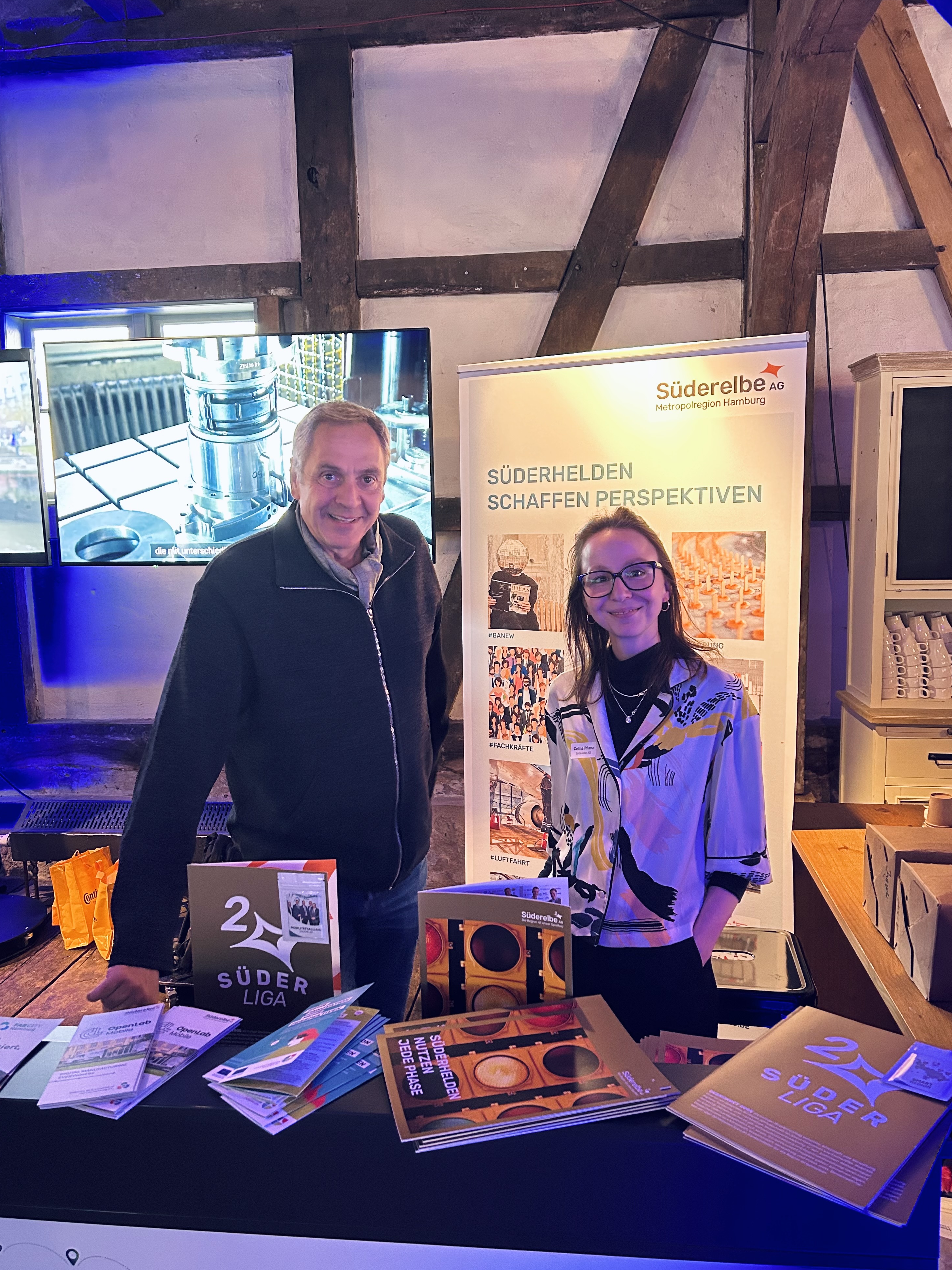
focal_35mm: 27
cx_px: 475
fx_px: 990
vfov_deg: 65.3
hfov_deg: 51.4
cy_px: 613
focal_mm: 5.7
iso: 400
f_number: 1.5
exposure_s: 1/50
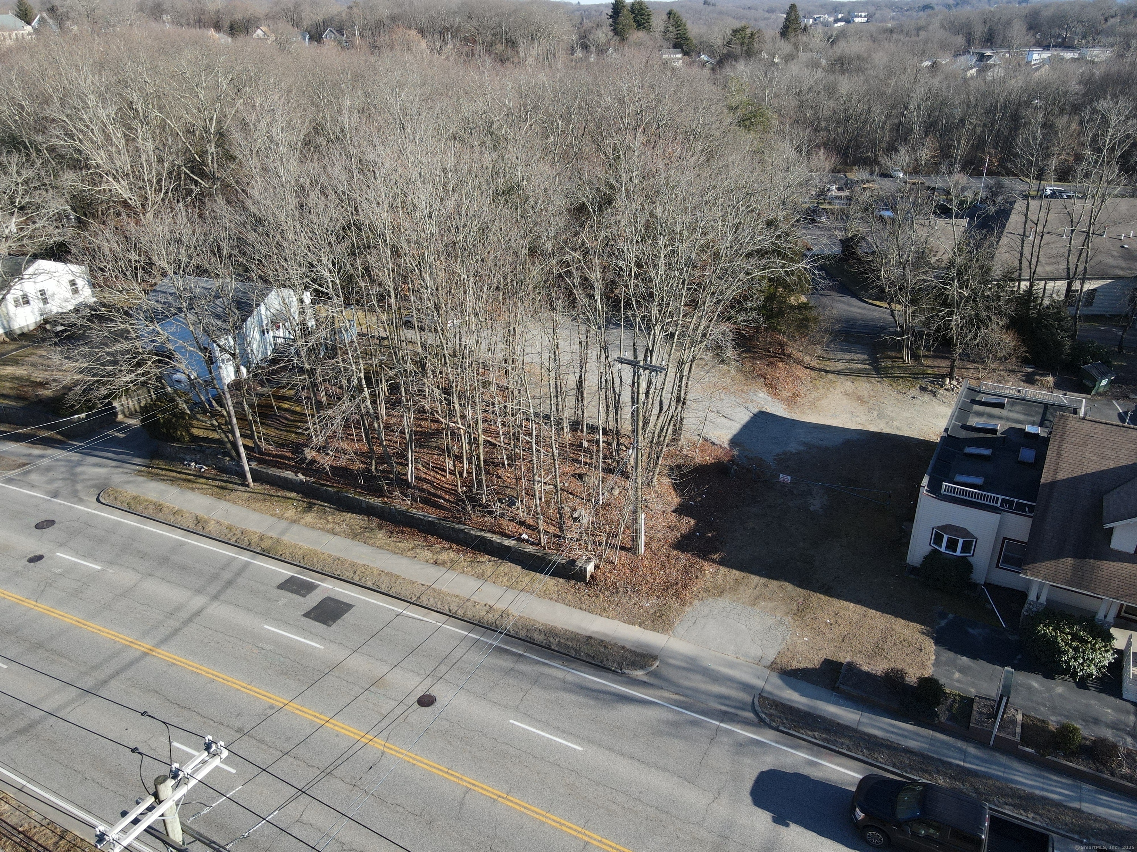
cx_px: 568
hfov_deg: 71.6
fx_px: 788
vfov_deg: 56.8
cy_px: 426
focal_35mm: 24
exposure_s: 1/500
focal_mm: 4.5
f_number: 2.8
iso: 200
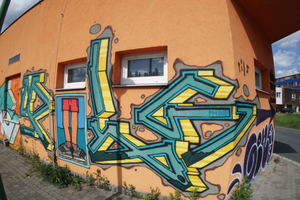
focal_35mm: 30
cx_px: 150
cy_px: 100
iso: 100
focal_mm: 20
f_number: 4.5
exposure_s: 1/1250
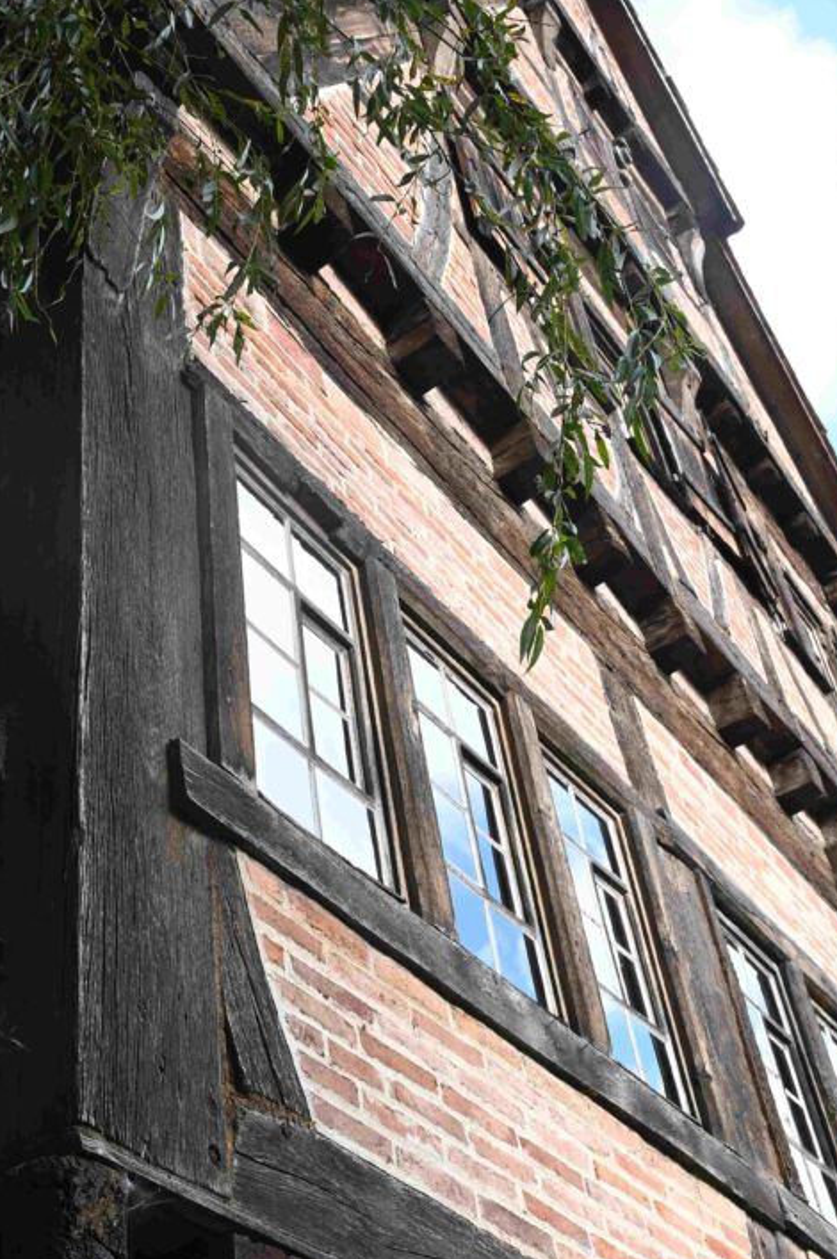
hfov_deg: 27.2
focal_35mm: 49
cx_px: 237
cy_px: 686
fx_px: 1712
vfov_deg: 40.3
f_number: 9
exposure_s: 1/250
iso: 800
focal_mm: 30
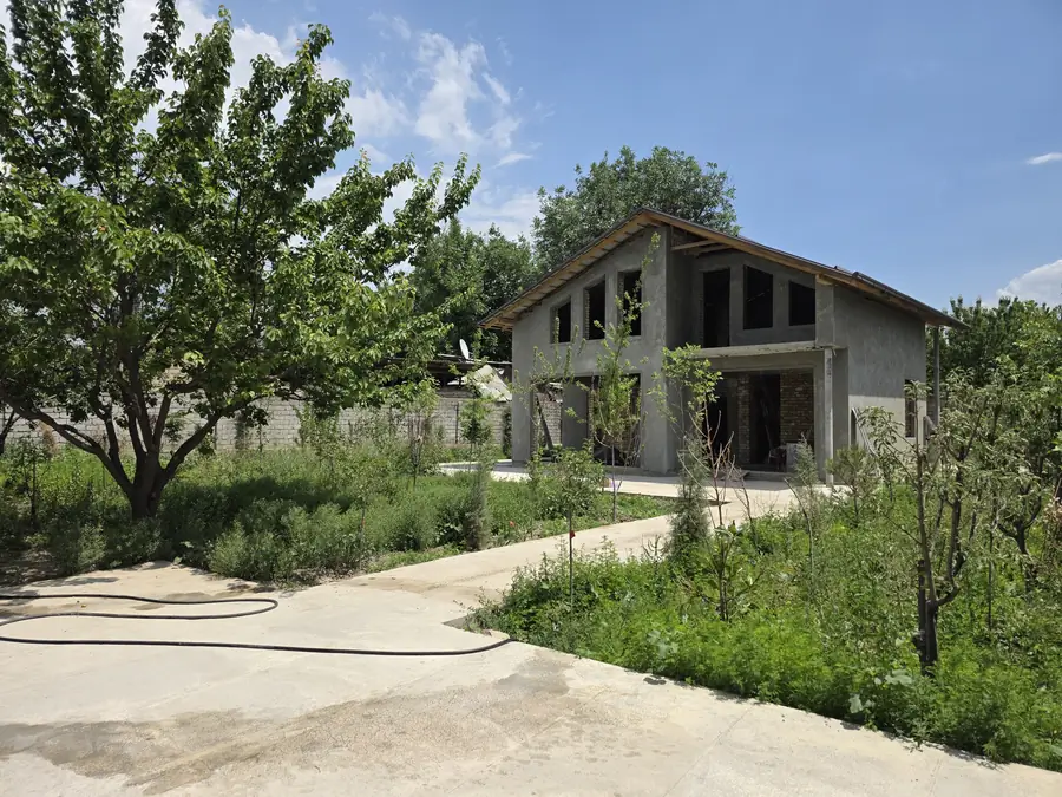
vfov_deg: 58.9
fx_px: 706
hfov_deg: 73.9
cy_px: 398
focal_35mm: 23
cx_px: 531
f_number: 1.7
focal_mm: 6.3
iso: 80
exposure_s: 1/7944
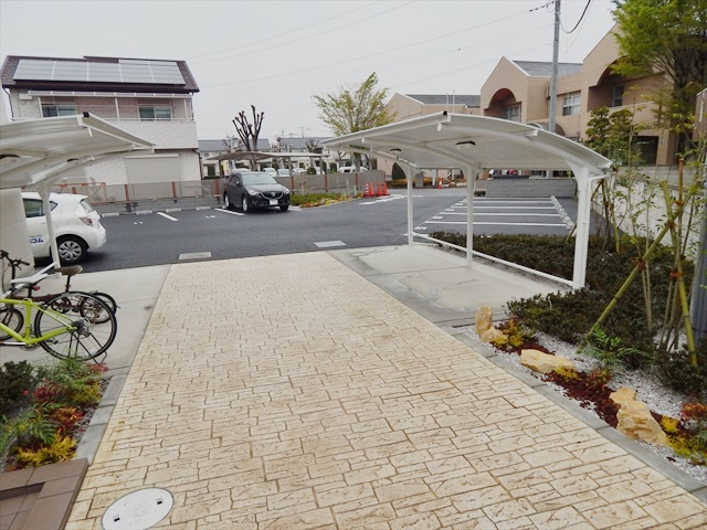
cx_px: 354
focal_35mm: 23
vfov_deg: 58.9
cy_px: 265
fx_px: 470
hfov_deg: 73.9
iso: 125
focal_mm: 4
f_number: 3
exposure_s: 1/400
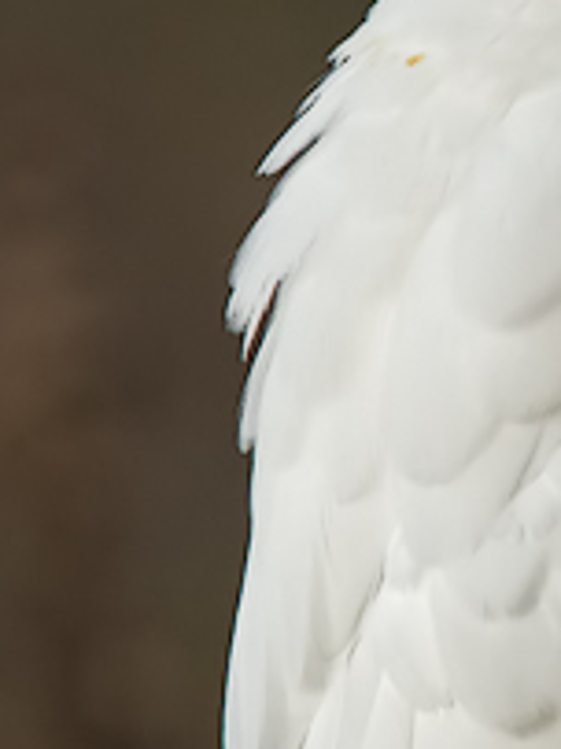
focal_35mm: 3585
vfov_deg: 0.6
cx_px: 1307
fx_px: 77548
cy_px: 343
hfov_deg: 0.4
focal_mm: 420
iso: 1250
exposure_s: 1/2000
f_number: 7.1
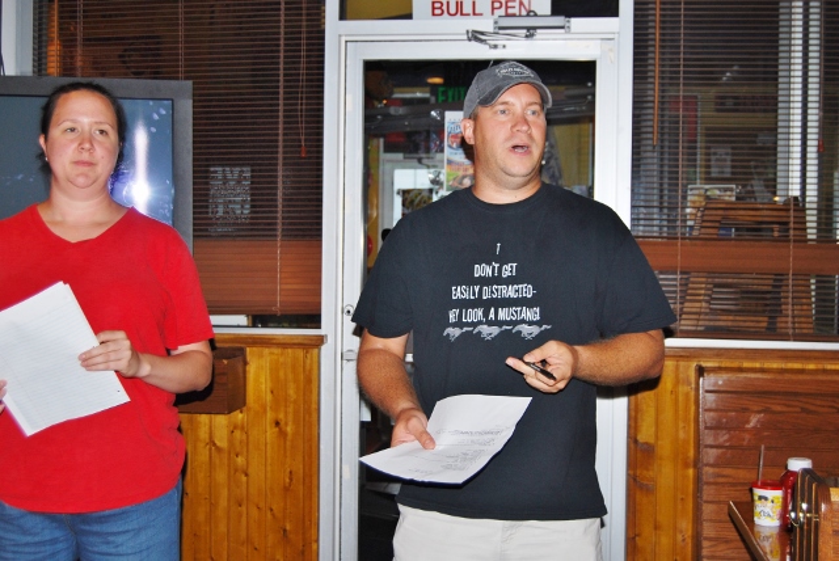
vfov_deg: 28.1
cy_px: 280
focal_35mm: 48
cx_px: 420
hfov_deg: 41.1
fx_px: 1120
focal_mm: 32
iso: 200
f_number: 4.5
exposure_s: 1/60
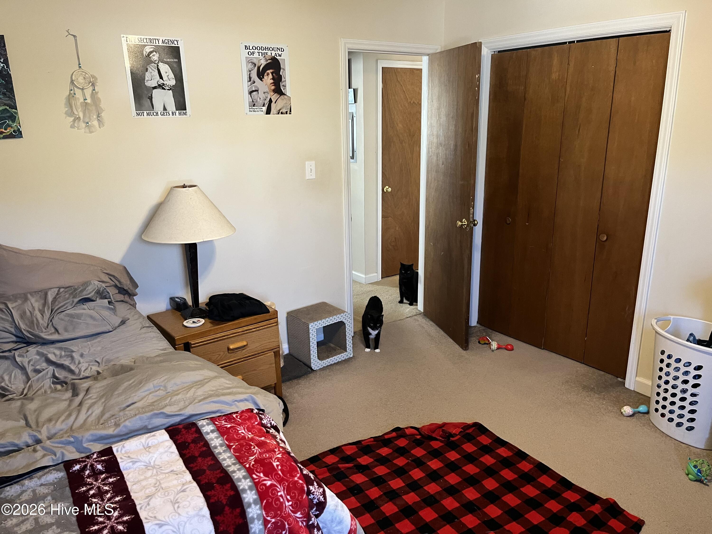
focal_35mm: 26
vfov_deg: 53.1
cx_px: 356
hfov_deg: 67.3
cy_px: 267
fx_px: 535
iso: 320
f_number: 1.6
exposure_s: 1/60
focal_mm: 5.1
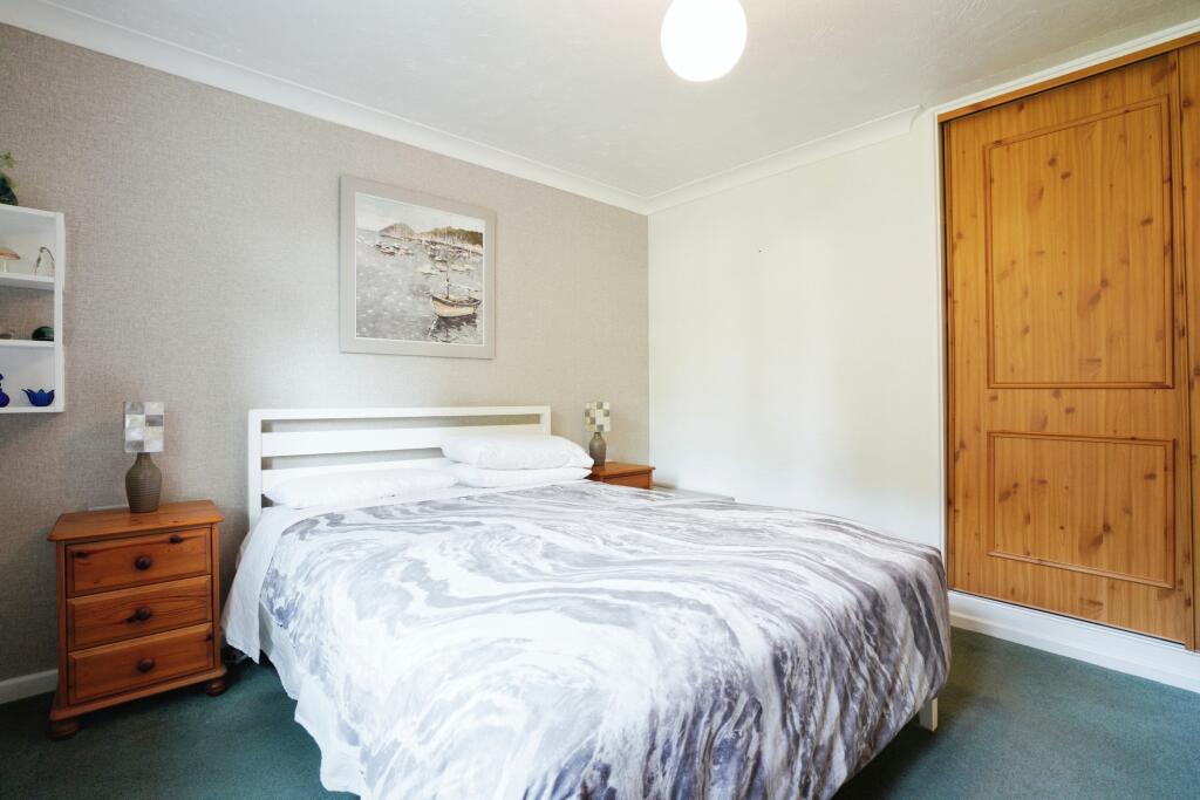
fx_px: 533
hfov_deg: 96.7
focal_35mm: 16
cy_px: 400
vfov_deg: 73.8
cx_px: 600
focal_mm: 16
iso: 800
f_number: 9
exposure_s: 1/10
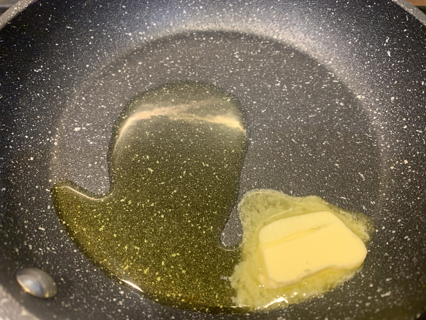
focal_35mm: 26
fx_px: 320
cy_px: 160
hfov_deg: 67.3
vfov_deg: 53.1
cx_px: 213
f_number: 1.8
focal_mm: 4.25
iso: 400
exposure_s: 1/33
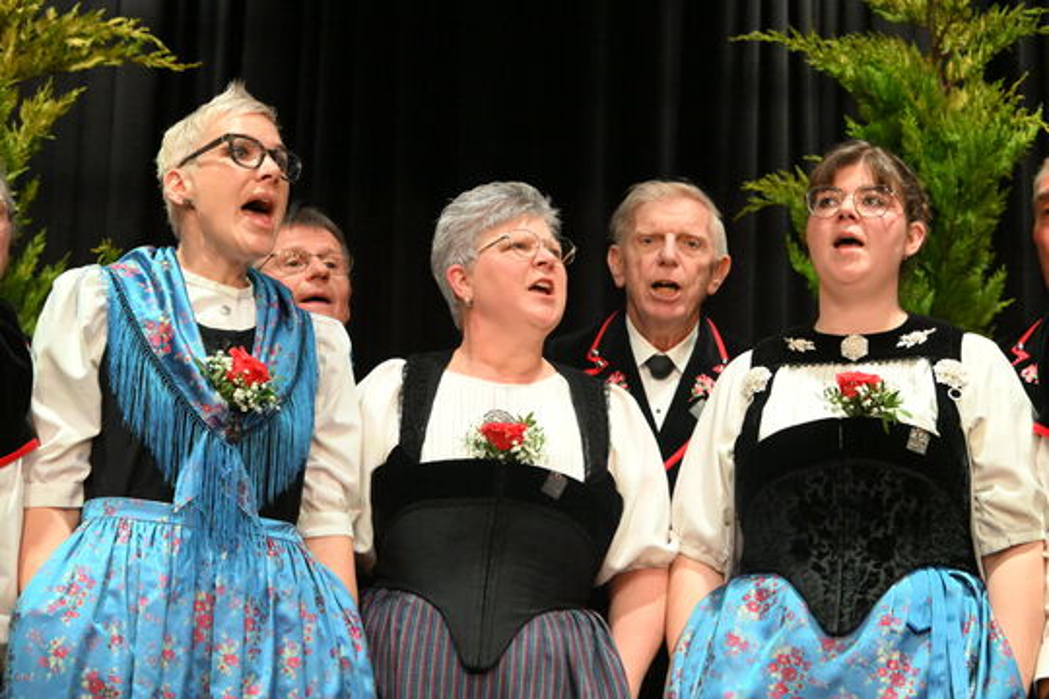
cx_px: 524
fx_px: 2185
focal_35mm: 75
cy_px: 350
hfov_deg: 27.0
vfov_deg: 18.2
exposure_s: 1/640
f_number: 5
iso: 12800
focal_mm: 75
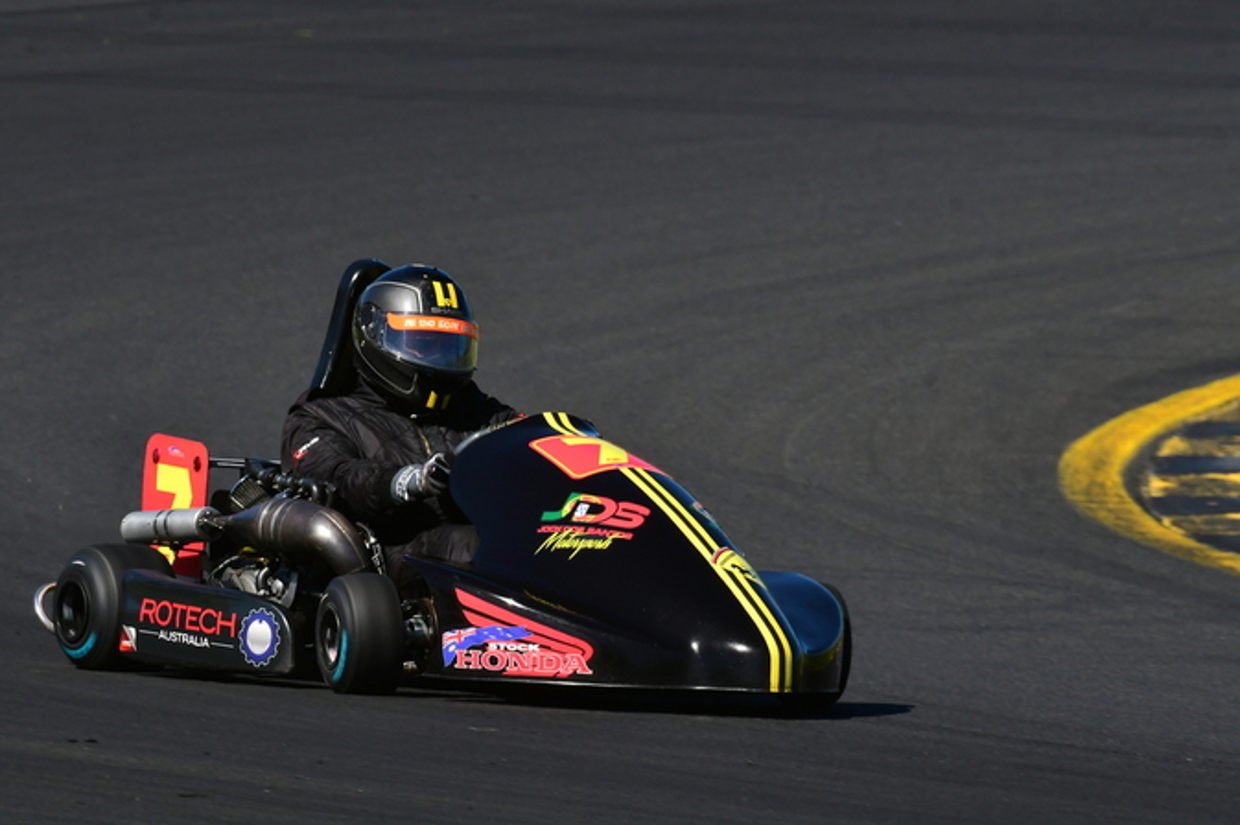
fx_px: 30708
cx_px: 547
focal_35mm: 892
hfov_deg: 2.3
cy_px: 408
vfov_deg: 1.5
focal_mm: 500
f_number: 11
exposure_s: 1/640
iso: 400
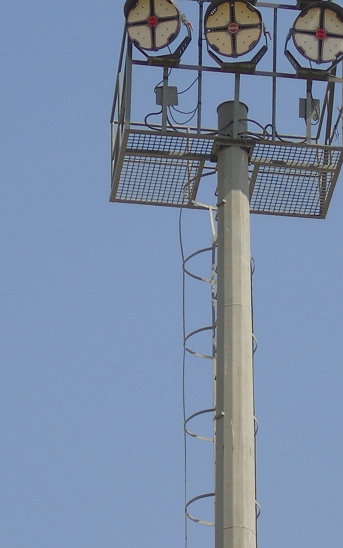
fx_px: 3110
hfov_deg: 6.3
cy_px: 252
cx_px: 215
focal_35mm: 208
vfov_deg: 10.1
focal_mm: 15
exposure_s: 1/800
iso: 80
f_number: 4.1
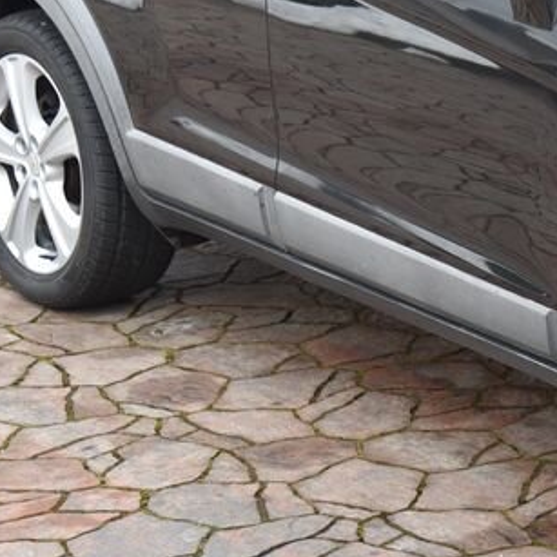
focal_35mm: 176
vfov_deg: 9.9
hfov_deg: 9.7
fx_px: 3204
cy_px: 91
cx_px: 793
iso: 500
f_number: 4.5
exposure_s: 1/80
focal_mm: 62
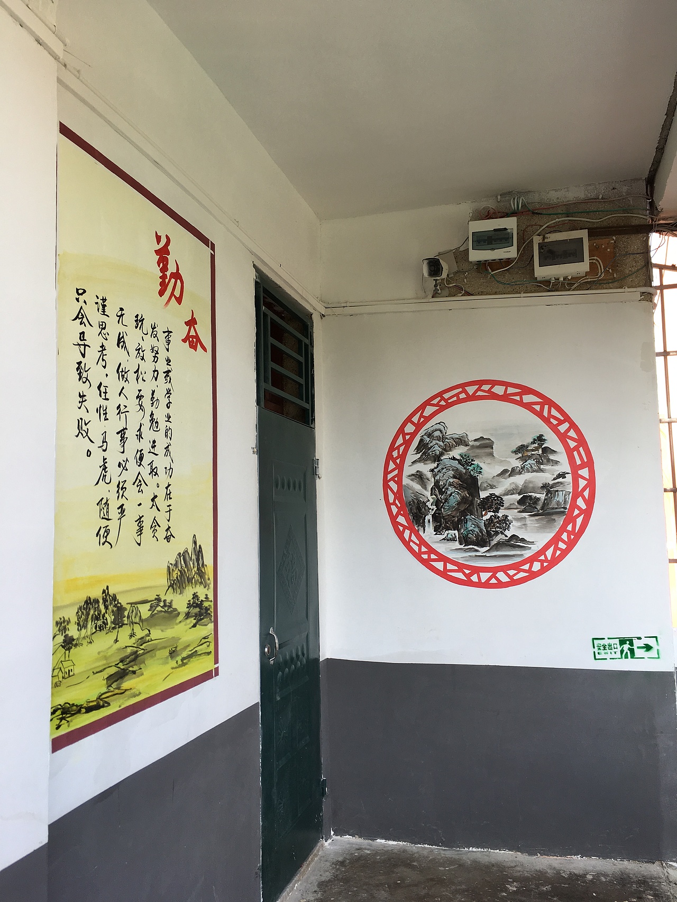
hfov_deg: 48.2
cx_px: 338
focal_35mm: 29
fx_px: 756
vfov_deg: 61.7
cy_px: 451
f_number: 2.2
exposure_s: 1/167
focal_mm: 4.15
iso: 25
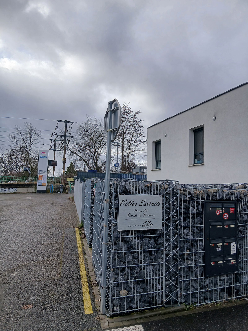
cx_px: 124
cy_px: 166
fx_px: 248
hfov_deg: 53.1
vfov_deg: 67.3
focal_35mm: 26
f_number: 1.8
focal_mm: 3.98
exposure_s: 1/553
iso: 20
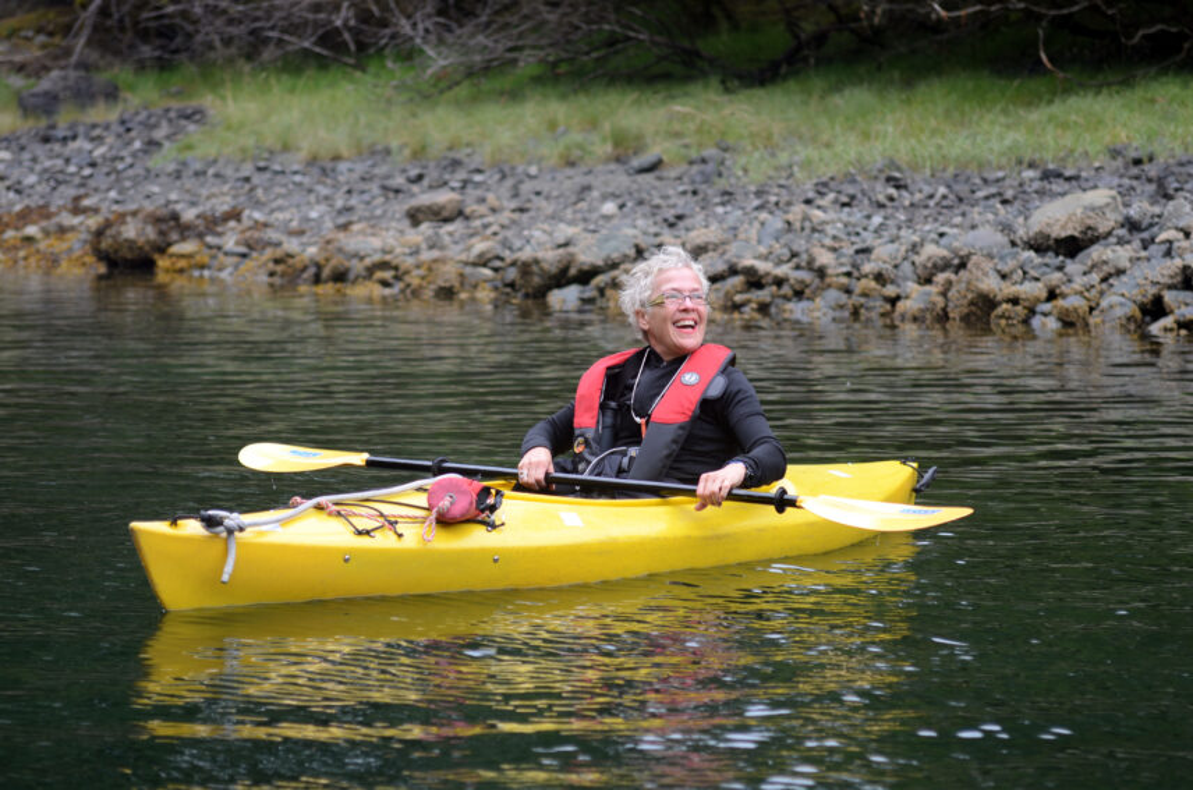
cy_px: 395
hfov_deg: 19.5
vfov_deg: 13.0
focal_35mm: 105
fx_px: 3472
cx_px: 596
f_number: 3.5
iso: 100
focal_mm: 70
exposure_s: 1/200
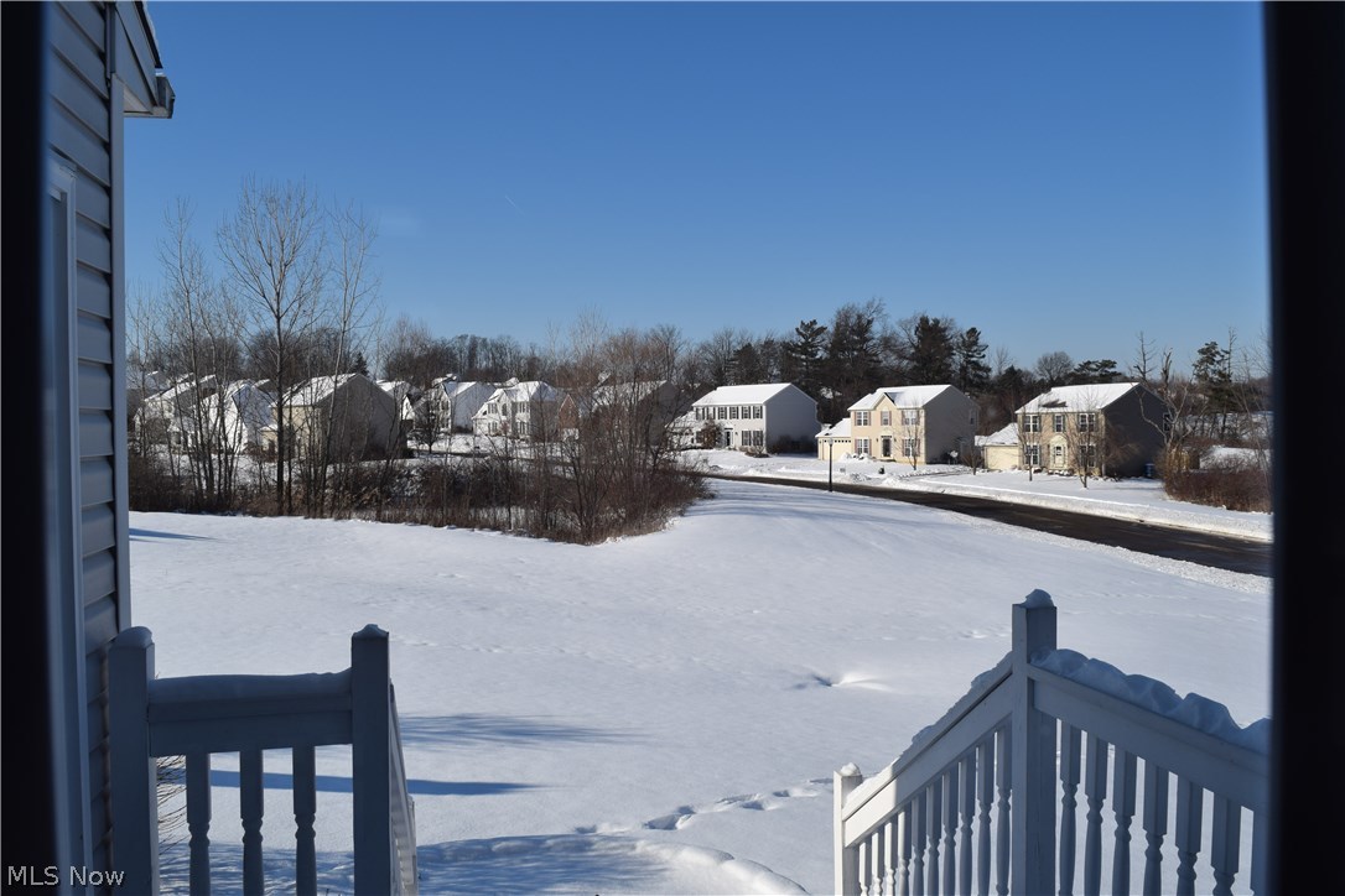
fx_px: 1177
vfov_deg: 41.7
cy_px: 448
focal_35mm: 32
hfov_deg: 59.5
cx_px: 672
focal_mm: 21
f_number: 11
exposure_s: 1/500
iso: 200
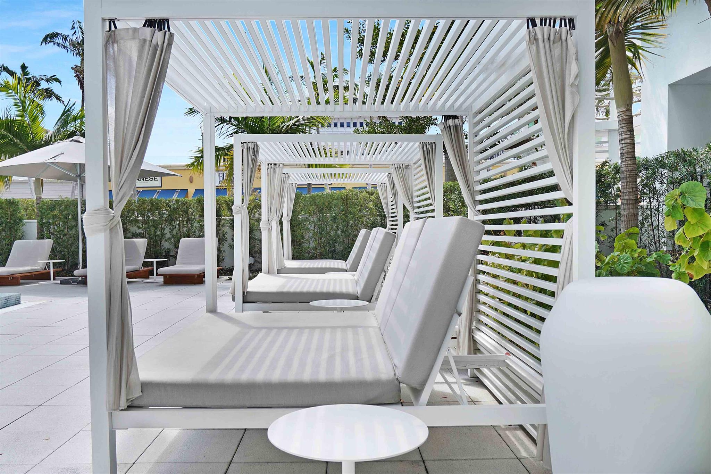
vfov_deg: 47.9
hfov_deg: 67.4
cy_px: 237
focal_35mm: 27
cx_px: 356
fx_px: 533
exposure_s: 1/200
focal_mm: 18
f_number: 5
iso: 50
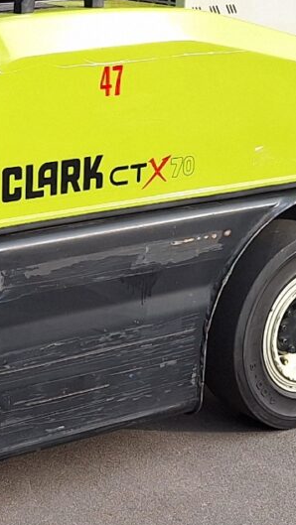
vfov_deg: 21.8
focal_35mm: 97
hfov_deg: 12.0
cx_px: -118
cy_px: 142
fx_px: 1352
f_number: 1.8
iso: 40
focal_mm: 5.54
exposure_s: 1/476
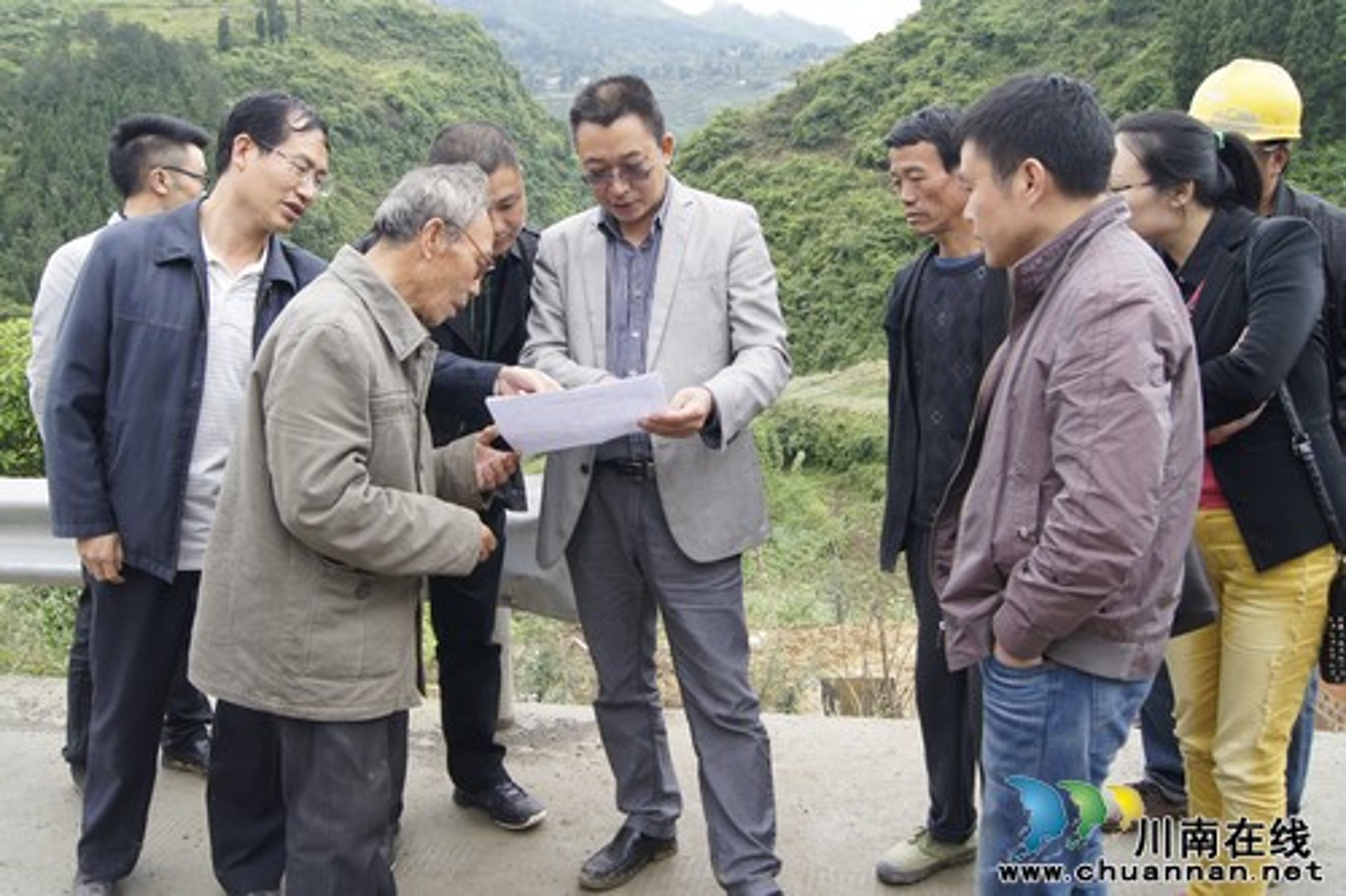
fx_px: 1458
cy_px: 448
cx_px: 673
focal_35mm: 39
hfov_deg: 49.6
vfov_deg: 34.2
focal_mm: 26
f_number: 6.3
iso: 200
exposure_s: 1/60
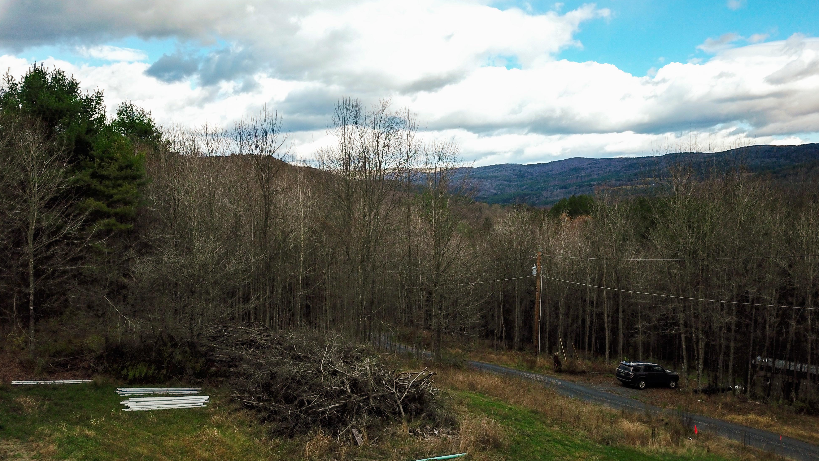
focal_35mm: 29
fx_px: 630
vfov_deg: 40.2
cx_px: 417
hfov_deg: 66.1
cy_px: 218
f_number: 2.2
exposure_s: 1/640
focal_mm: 4.73
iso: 100
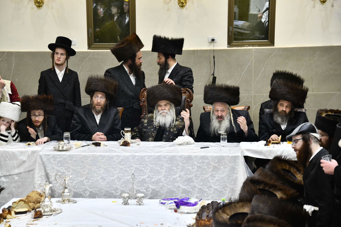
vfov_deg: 11.2
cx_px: 170
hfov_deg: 16.8
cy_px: 114
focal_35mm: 122
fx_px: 1155
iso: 640
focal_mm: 122
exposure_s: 1/200
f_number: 5.6
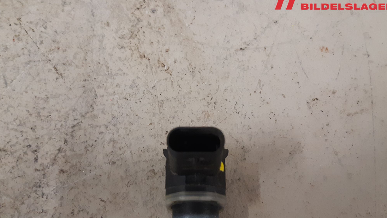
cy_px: 126
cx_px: 196
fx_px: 298
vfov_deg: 40.1
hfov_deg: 66.1
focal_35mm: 29
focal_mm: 3.93
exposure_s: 1/50
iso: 200
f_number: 1.7
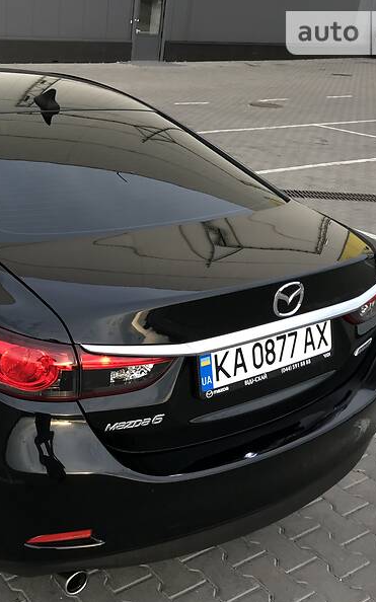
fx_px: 656
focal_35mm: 40
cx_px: 42
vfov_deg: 49.3
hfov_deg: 30.6
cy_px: 303
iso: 20
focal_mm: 4
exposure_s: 1/100
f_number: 1.8
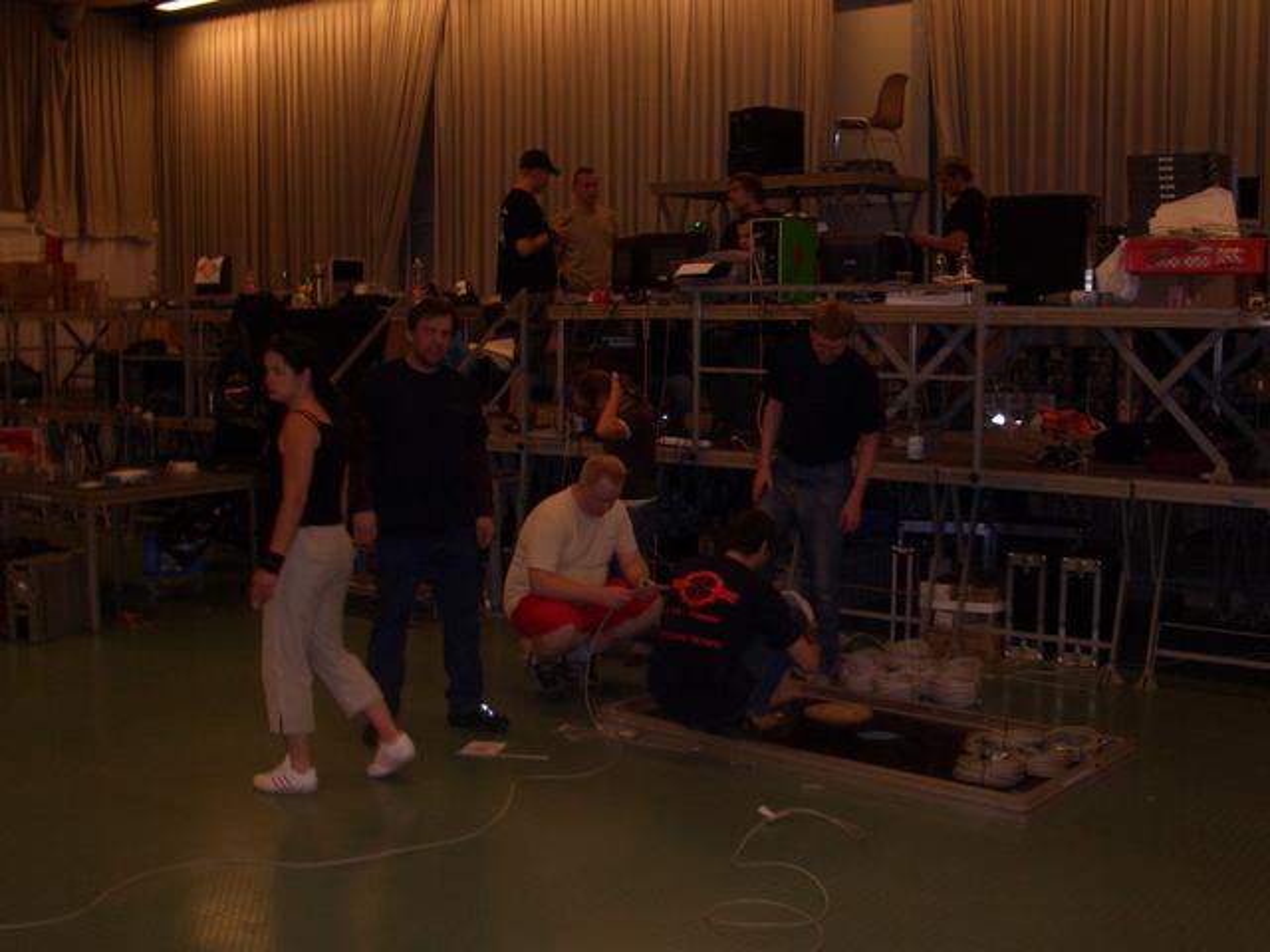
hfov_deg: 45.8
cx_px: 635
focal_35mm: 41
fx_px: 1504
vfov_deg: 35.1
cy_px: 476
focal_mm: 6.8
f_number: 2.8
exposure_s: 1/60
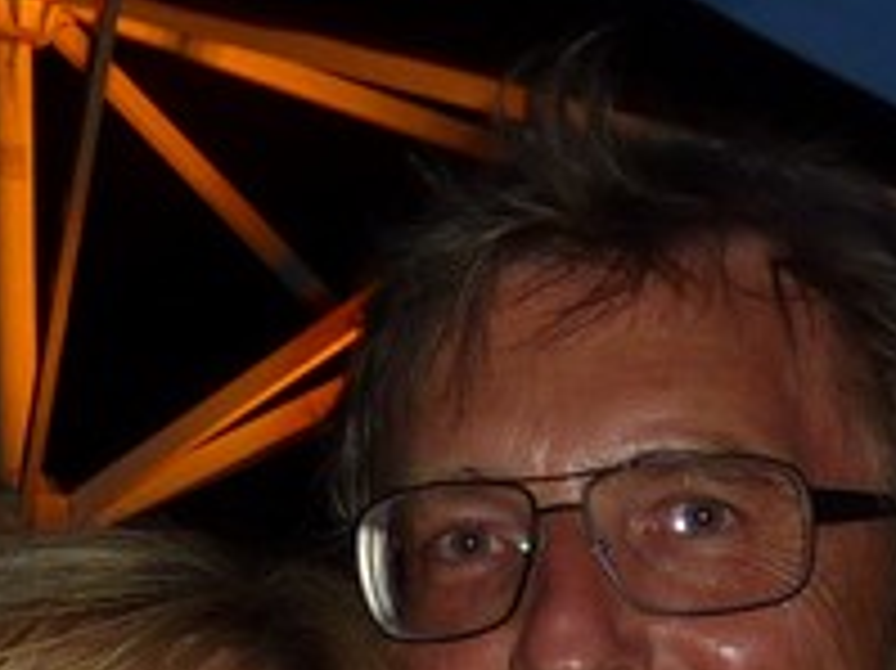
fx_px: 3958
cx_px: 482
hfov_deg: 12.9
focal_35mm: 153
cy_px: 1201
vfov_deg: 9.3
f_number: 3.3
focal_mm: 4.4
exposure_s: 1/30
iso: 100
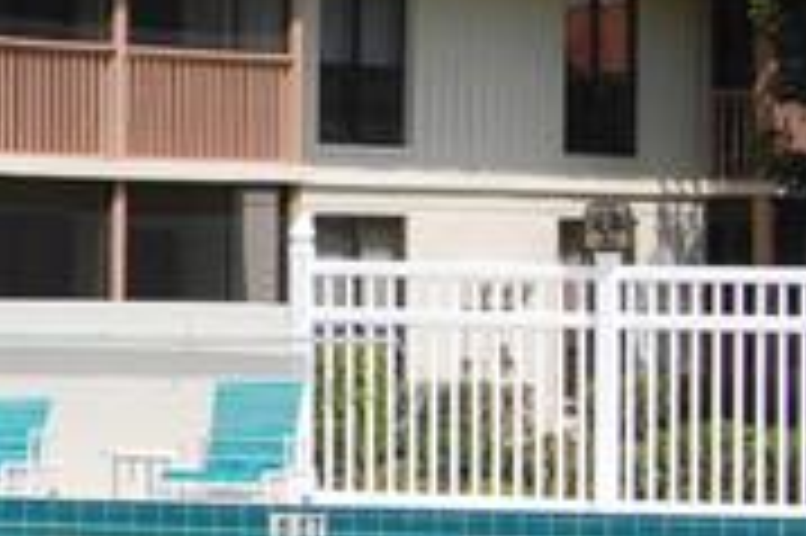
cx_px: -621
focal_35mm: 223
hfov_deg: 8.9
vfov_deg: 6.1
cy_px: 104
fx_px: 4988
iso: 400
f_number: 11
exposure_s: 1/500
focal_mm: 26
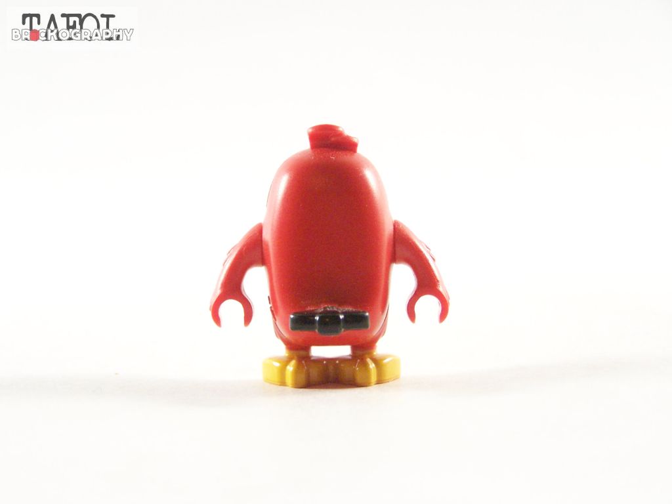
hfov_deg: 18.7
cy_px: 252
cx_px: 336
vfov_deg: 14.1
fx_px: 2038
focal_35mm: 105
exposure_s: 1/60
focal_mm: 17.5
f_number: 3.2
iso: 400
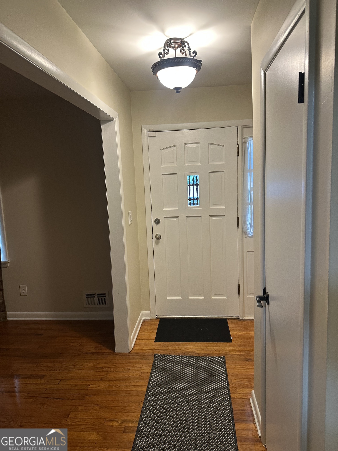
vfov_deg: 71.6
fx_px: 312
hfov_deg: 56.8
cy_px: 226
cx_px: 169
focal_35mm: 24
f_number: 1.78
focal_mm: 6.86
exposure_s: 1/60
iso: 200
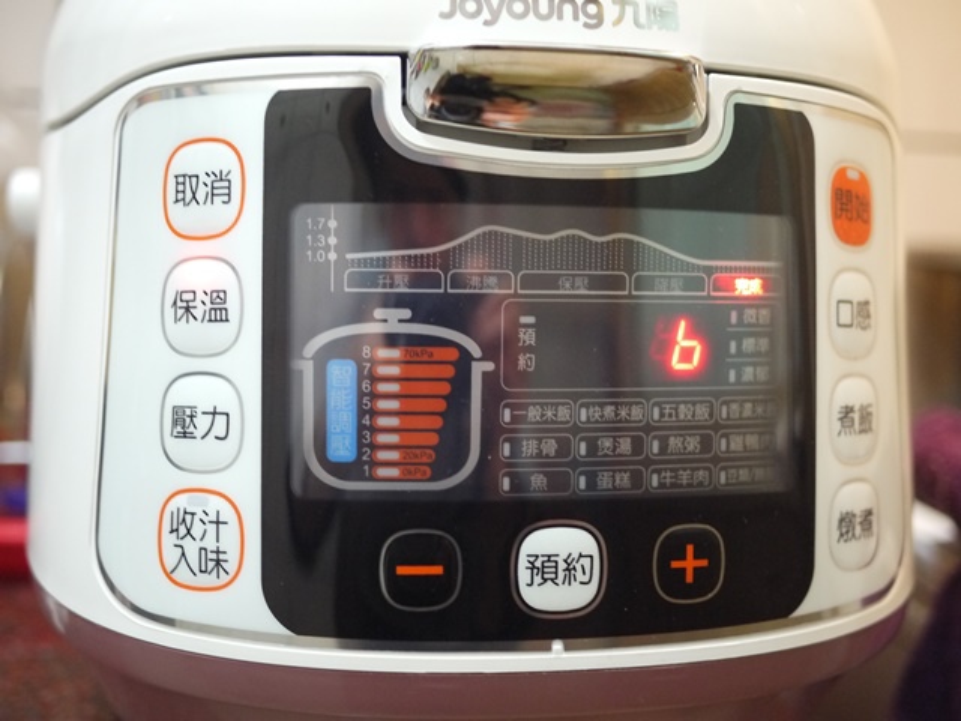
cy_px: 360
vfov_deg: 36.0
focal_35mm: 40
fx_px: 1110
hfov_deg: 46.8
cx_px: 480
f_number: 1.7
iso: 800
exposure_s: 1/25
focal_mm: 20
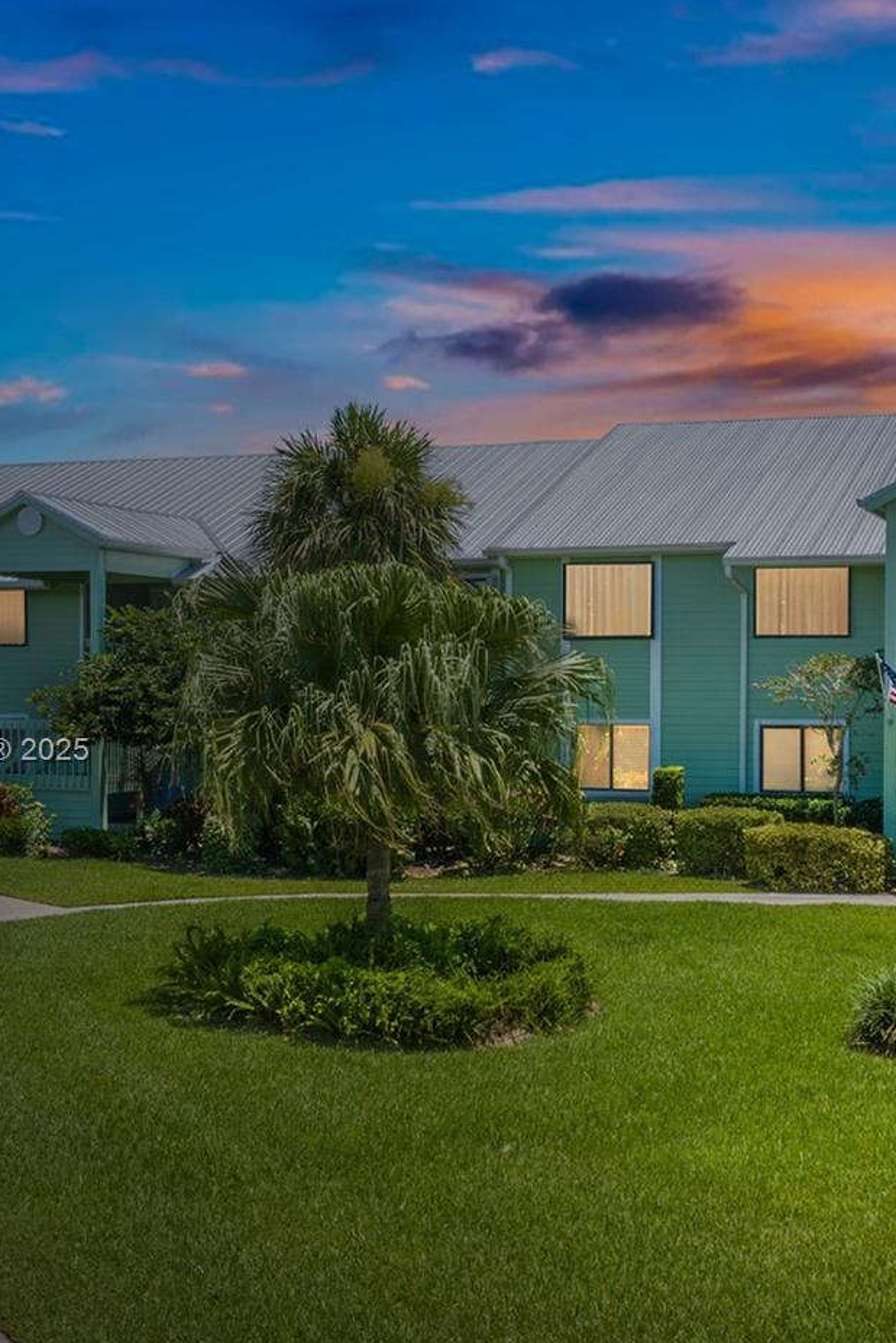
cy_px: 753
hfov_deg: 30.0
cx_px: 785
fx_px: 1605
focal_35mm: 43
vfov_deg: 45.3
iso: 100
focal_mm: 12.29
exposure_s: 1/50
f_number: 6.3
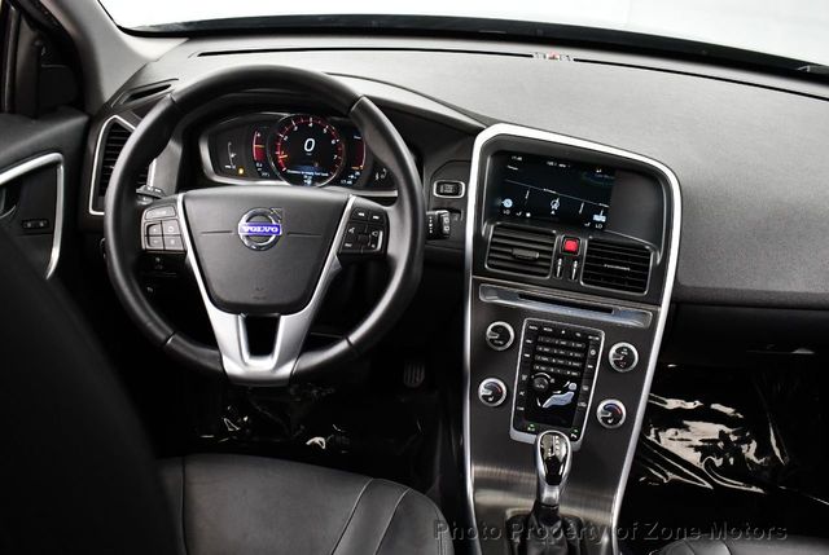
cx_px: 414
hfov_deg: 53.1
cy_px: 278
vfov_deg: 37.0
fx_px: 830
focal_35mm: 36
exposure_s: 1/100
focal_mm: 18
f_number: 3.5
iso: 3200
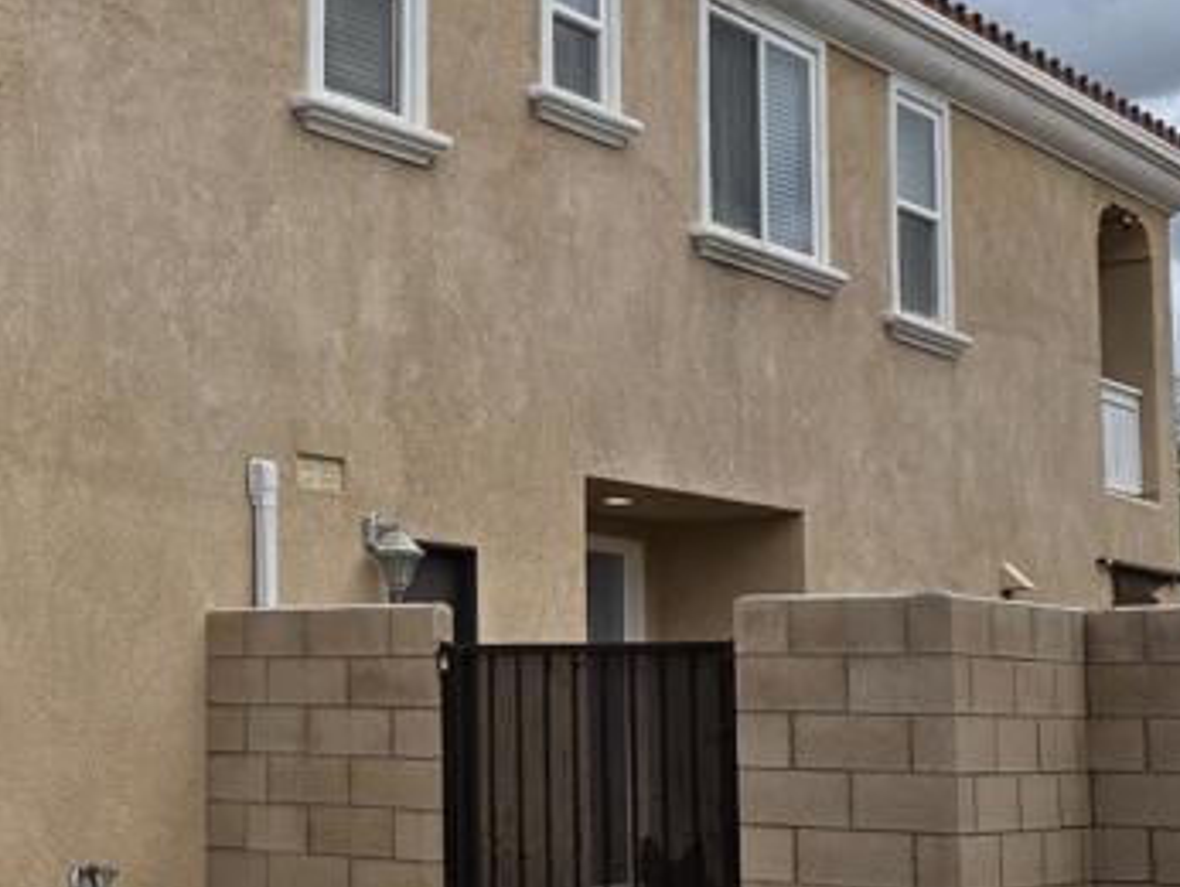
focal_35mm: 68
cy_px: 478
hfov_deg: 26.3
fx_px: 2320
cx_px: -113
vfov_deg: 21.6
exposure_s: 1/1151
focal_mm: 6.3
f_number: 1.7
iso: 12
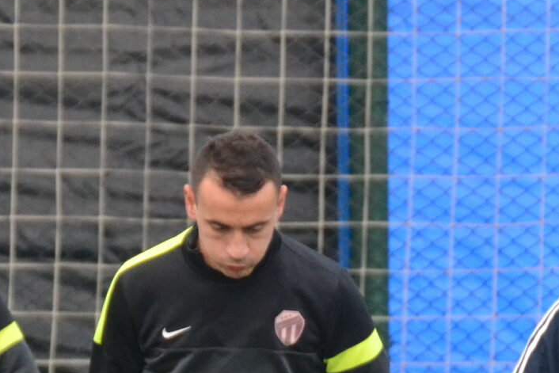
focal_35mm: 609
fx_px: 9458
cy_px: 512
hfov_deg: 3.4
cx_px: 259
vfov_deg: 2.3
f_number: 4.8
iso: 2000
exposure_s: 1/125
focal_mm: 112
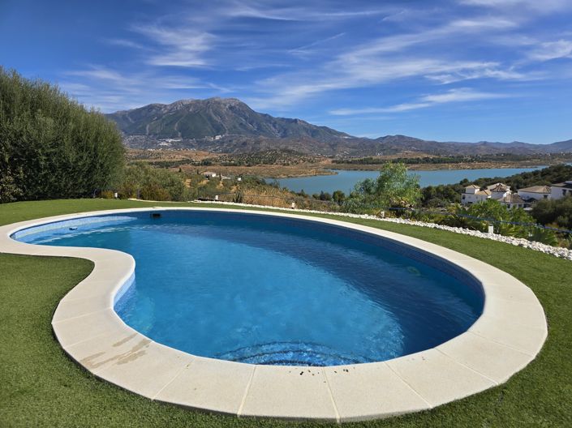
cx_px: 286
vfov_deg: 58.8
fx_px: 380
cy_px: 214
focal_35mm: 23
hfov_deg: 74.0
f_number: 1.7
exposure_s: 1/1387
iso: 12
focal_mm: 6.3
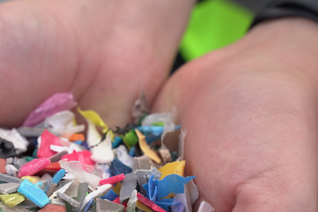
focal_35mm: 88
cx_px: 53
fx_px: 777
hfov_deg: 22.7
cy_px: 193
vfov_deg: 15.3
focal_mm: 48
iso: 100
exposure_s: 1/200
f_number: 5.6
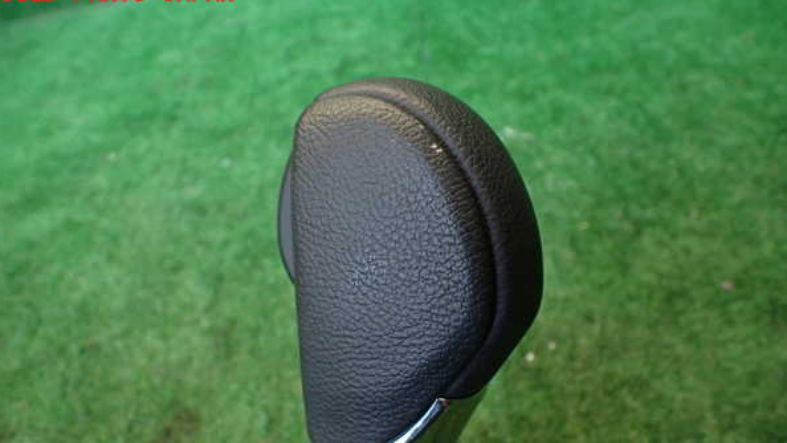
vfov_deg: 35.4
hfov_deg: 59.5
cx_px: 391
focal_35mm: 33
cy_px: 275
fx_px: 689
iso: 250
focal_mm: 5.4
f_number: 2.3
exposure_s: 1/125
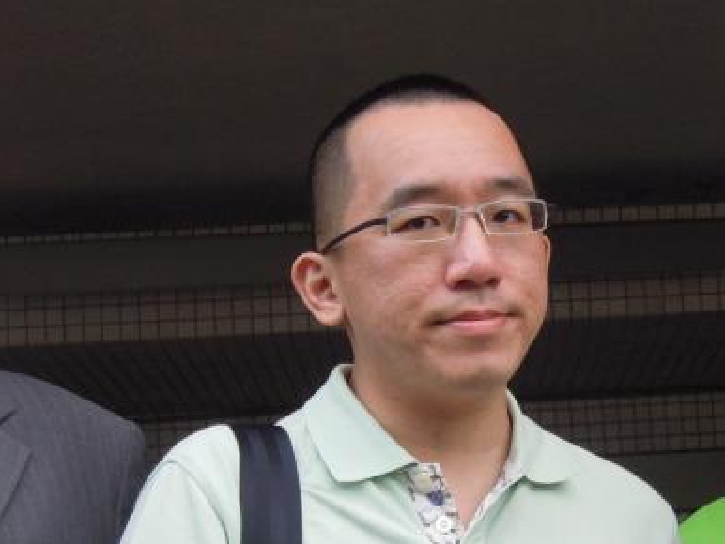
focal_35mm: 87
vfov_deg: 17.0
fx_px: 1823
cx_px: 415
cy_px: 274
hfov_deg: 22.5
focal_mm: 12.5
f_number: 4.5
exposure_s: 1/60
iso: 400
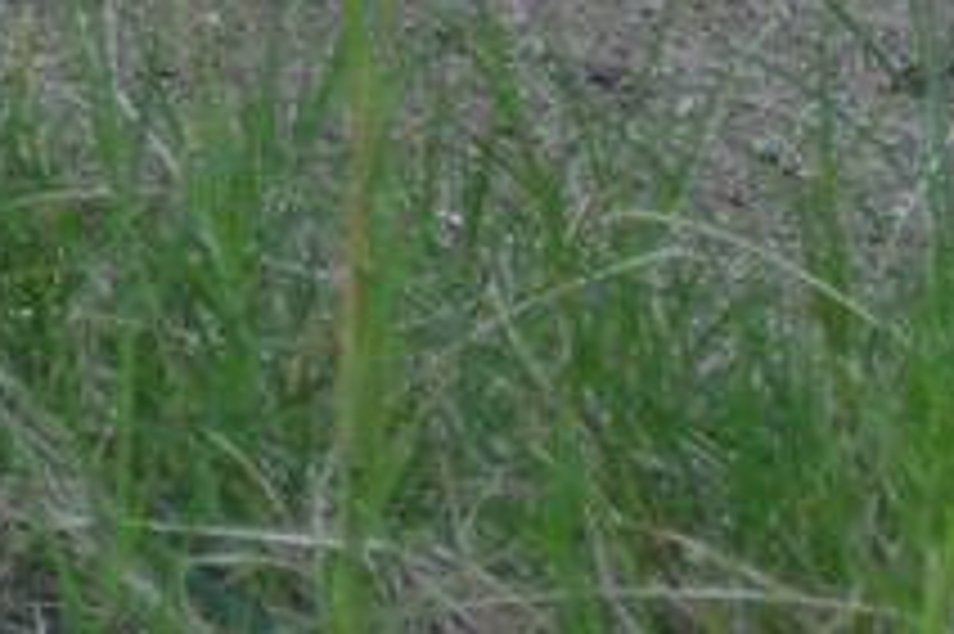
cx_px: -1611
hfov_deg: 1.9
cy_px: -1506
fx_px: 29338
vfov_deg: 1.2
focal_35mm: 1108
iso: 400
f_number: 4
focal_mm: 98
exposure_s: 1/250
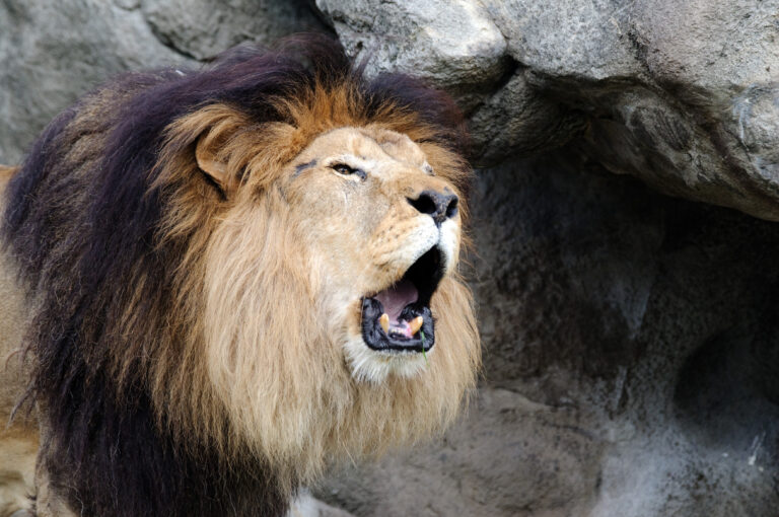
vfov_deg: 3.7
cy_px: 258
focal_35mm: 375
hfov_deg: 5.5
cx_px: 390
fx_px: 8104
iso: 640
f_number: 4.5
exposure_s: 1/640
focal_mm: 250
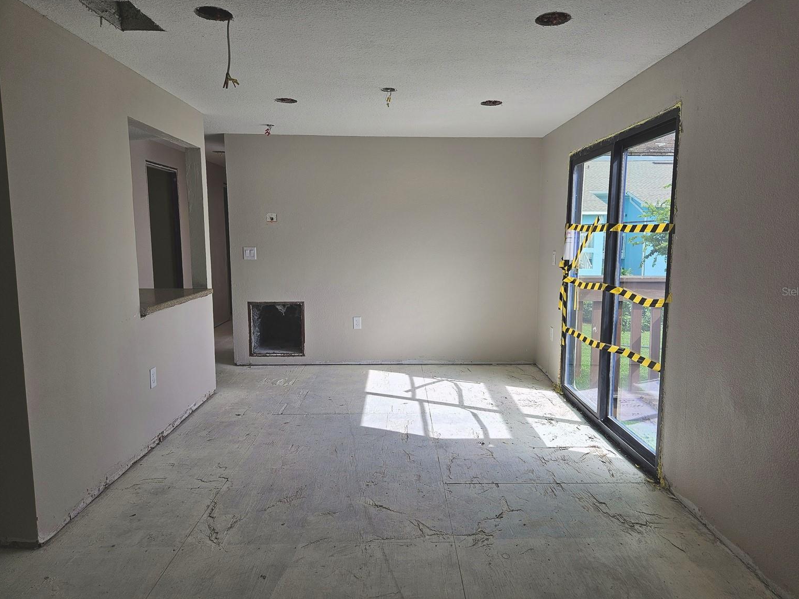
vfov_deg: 56.8
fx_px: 554
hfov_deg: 71.6
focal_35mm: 24
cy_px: 291
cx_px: 414
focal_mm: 5.4
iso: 25
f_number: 1.8
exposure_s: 1/261
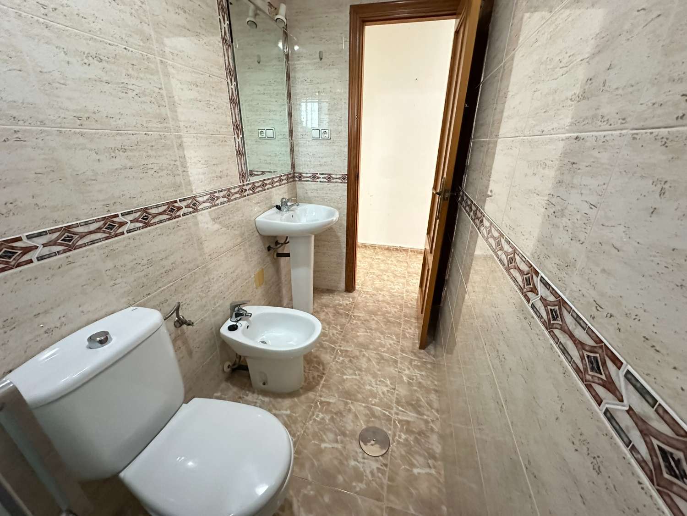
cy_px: 258
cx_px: 344
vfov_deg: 85.7
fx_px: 278
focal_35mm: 14
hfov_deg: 102.1
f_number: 2.2
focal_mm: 2.22
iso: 1000
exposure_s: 1/34
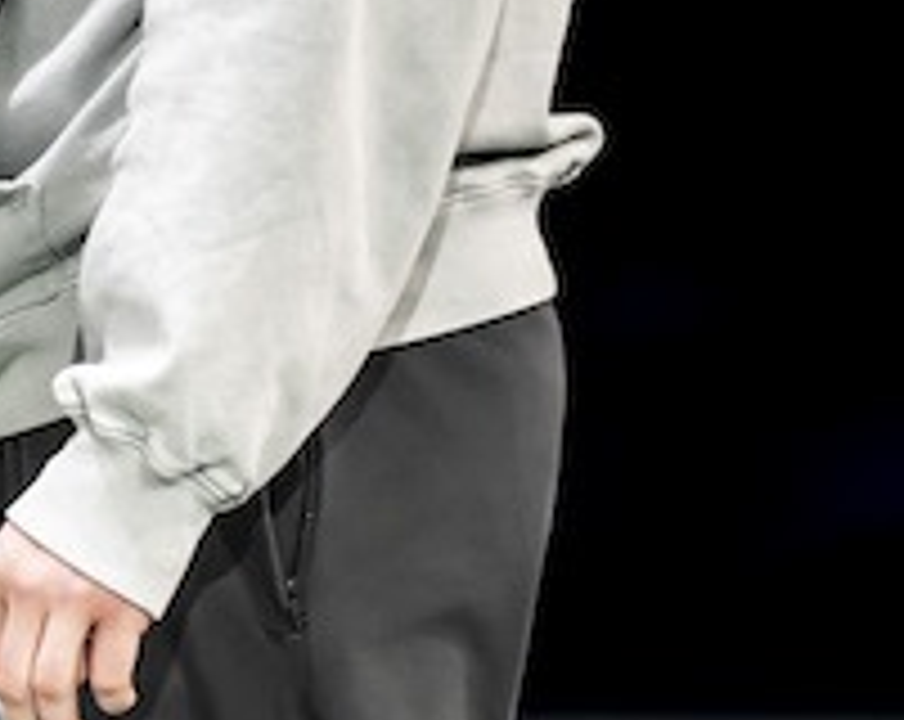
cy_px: -313
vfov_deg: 5.8
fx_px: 6996
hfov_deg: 7.3
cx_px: -171
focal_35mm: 262
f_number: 2.8
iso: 1600
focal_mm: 70
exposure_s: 1/320
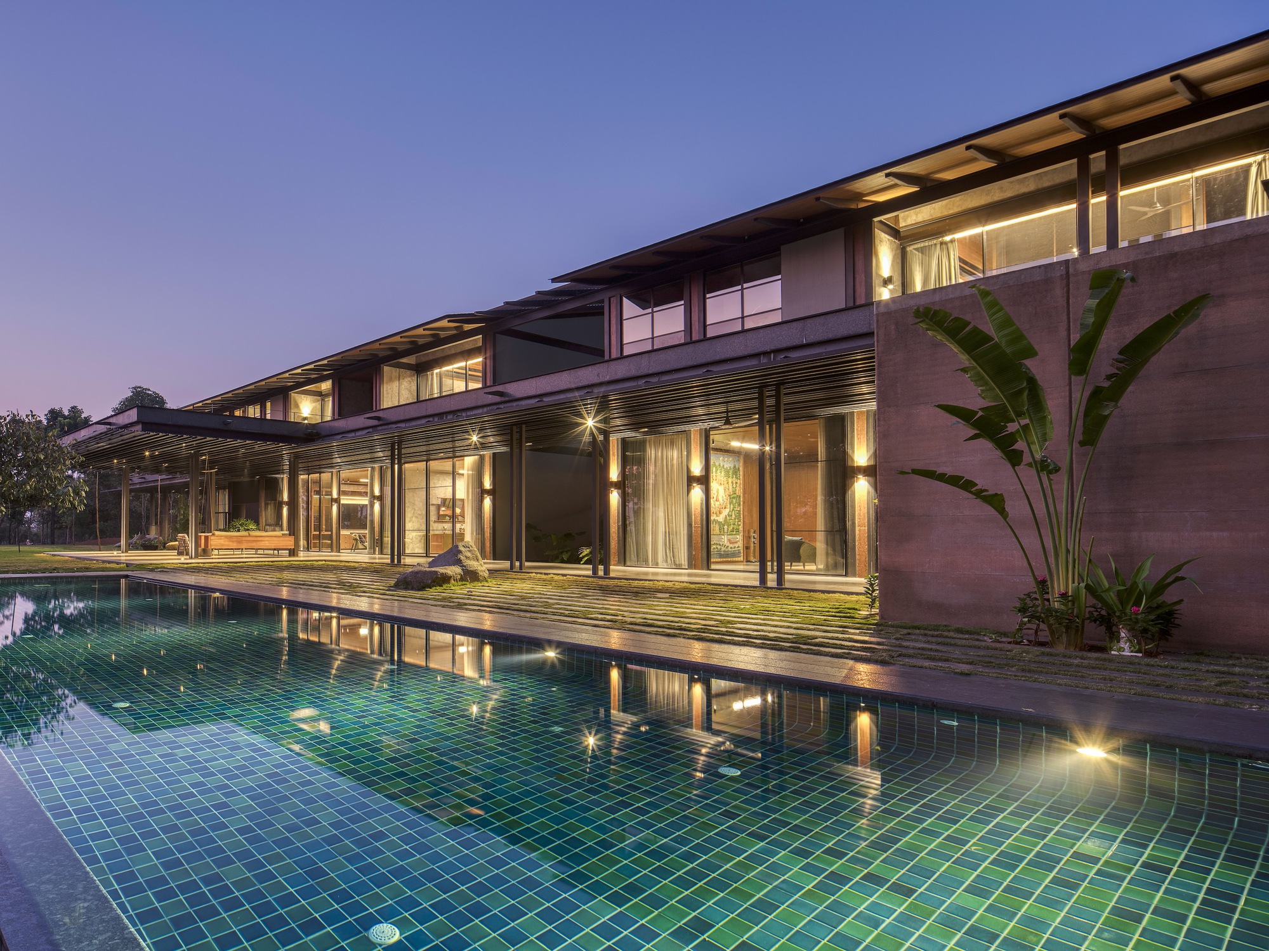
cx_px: 634
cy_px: 476
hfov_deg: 84.7
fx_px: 697
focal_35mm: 19
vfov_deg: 68.7
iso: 200
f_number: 13
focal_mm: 24
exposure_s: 6.5
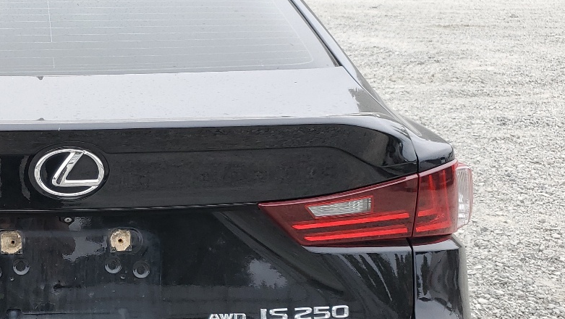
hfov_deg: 33.7
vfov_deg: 20.6
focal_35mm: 58
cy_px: 245
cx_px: 34
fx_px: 869
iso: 50
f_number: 1.5
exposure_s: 1/286
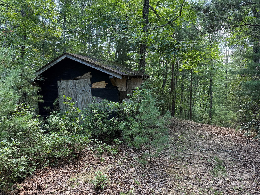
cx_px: 130
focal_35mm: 24
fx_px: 180
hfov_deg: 71.6
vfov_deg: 56.8
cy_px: 98
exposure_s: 1/158
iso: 200
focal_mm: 6.76
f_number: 1.78
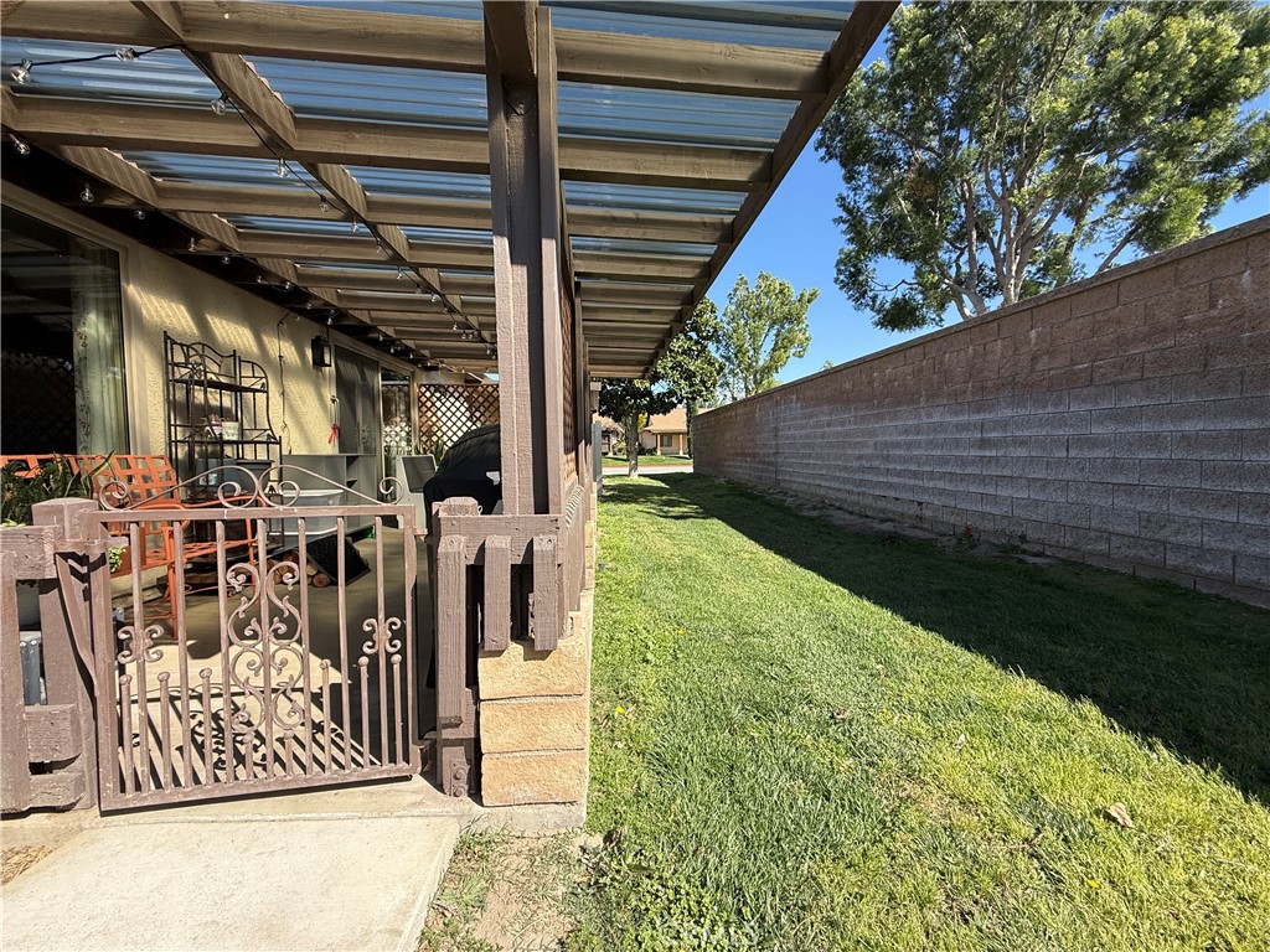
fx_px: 514
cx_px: 635
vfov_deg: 85.7
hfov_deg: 102.1
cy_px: 476
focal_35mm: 14
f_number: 2.2
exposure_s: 1/853
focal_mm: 2.22
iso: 50
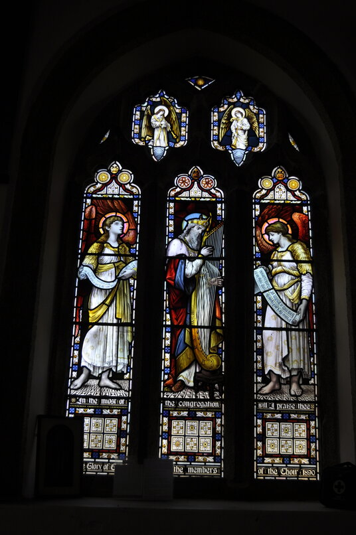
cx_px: 178
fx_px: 579
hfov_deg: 34.2
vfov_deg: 49.6
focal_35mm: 39
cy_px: 268
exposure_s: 1/80
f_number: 4.5
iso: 200
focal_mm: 26
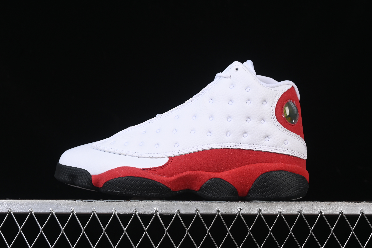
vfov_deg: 18.2
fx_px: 775
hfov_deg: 27.0
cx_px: 186
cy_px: 124
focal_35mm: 75
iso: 160
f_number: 8
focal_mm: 50
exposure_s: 1/80
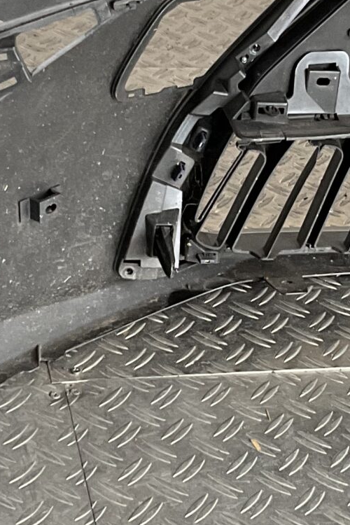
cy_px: 170
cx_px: 239
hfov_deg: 13.3
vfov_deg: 19.8
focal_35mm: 103
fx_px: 1502
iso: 100
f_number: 1.8
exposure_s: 1/60
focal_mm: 3
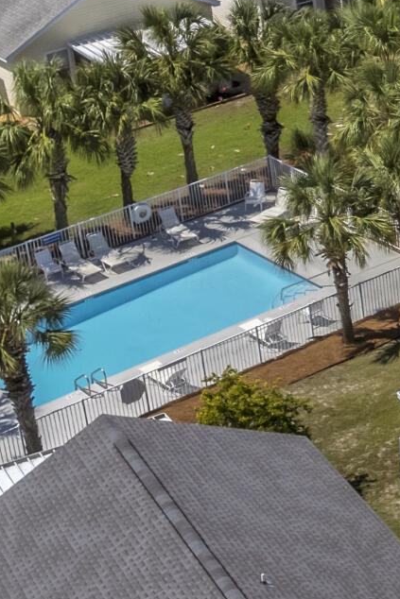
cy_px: 204
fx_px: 1732
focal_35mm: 104
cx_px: 778
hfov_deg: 11.9
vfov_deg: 19.6
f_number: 2.8
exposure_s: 1/3200
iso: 100
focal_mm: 8.38
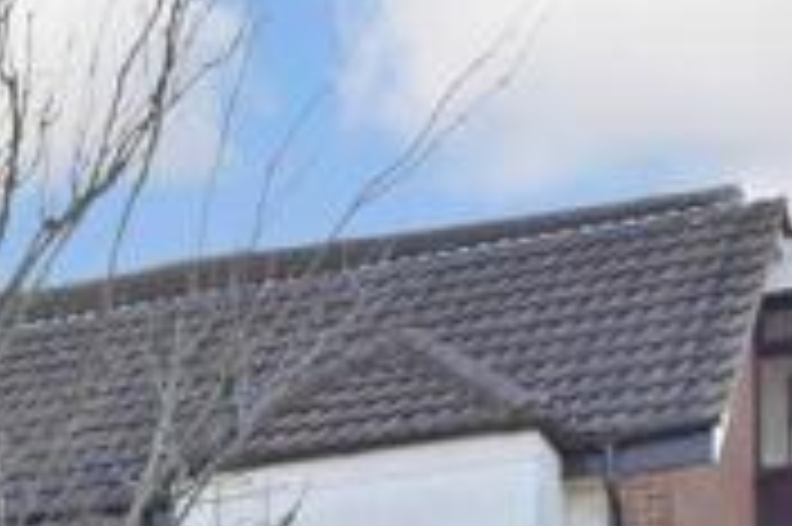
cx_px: -180
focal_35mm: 112
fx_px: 2462
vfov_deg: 11.5
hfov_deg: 17.4
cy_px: 861
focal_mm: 20
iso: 500
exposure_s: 1/320
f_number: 8
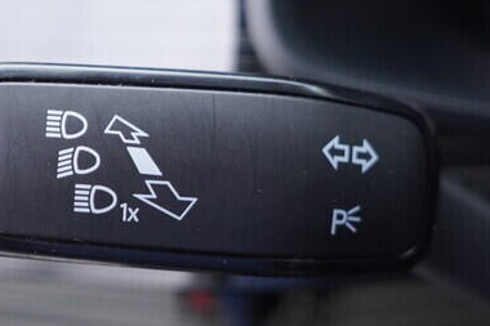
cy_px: 155
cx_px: 356
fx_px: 1320
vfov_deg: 14.1
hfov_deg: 20.9
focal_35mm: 97
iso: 250
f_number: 2.8
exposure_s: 1/40
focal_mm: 24
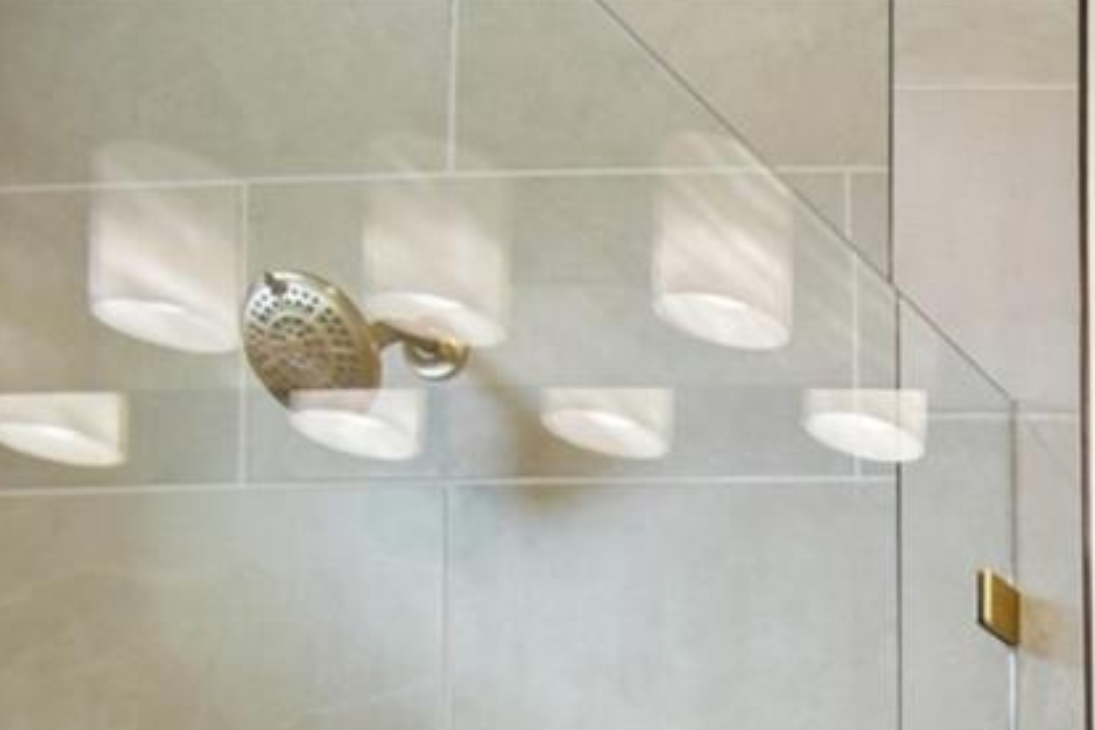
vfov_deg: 17.7
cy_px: 1397
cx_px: 2063
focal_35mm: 58
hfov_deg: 20.7
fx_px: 1764
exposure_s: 1/13
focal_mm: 10
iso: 100
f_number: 7.1
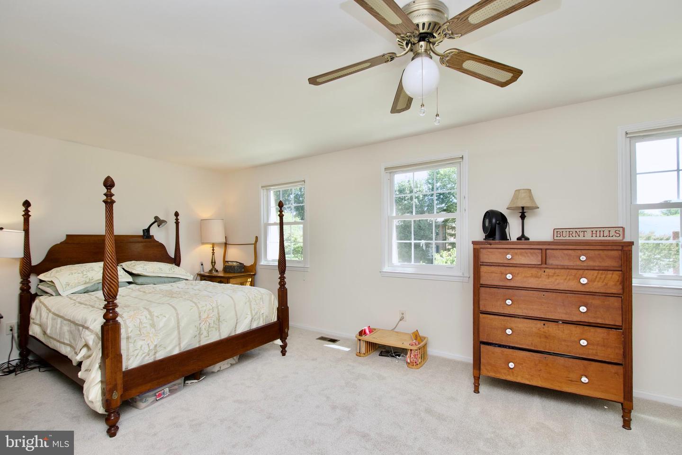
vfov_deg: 77.3
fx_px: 284
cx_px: 341
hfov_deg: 100.4
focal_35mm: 15
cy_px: 228
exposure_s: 1/50
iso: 320
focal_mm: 10
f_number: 7.1
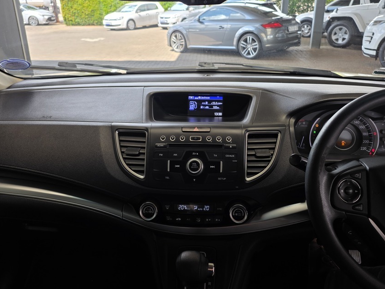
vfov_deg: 49.5
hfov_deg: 63.4
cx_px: 200
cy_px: 120
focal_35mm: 28
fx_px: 311
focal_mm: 6.25
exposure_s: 1/180
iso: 50
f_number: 1.7
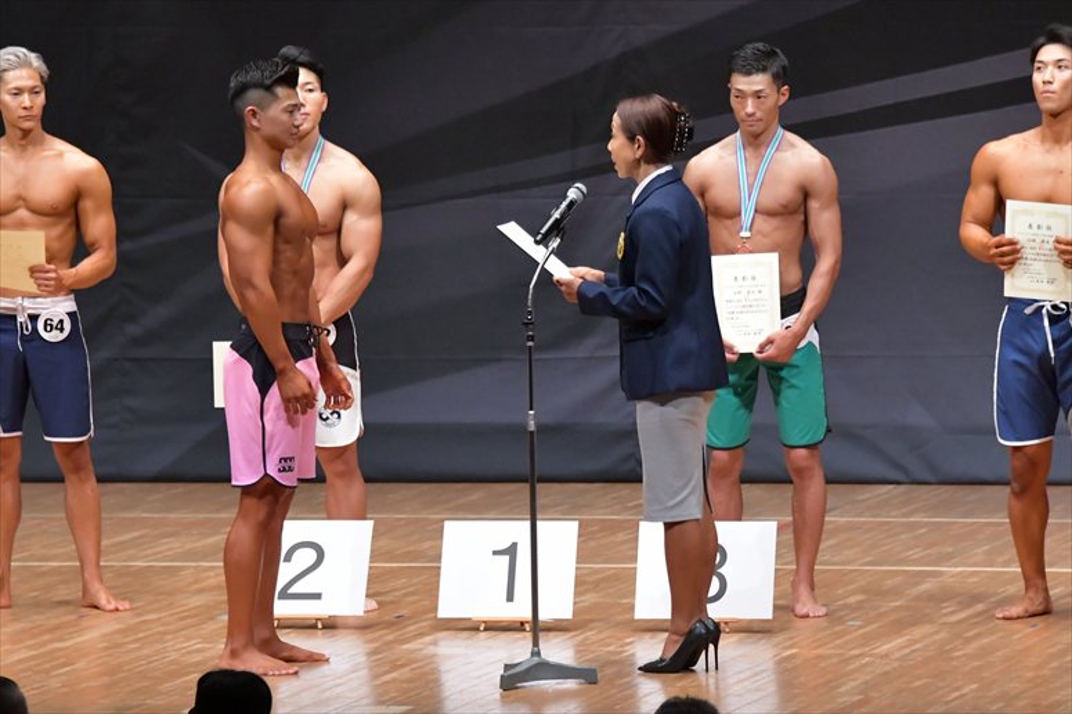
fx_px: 7590
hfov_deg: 8.1
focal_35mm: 255
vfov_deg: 5.4
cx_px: 536
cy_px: 357
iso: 8000
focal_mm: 170
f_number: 5.6
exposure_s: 1/400
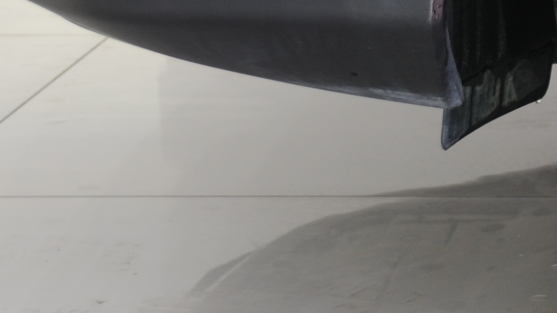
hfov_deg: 11.8
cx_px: 801
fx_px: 2583
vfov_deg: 6.8
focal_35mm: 175
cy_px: -149
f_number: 4.8
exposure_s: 1/10
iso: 200
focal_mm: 31
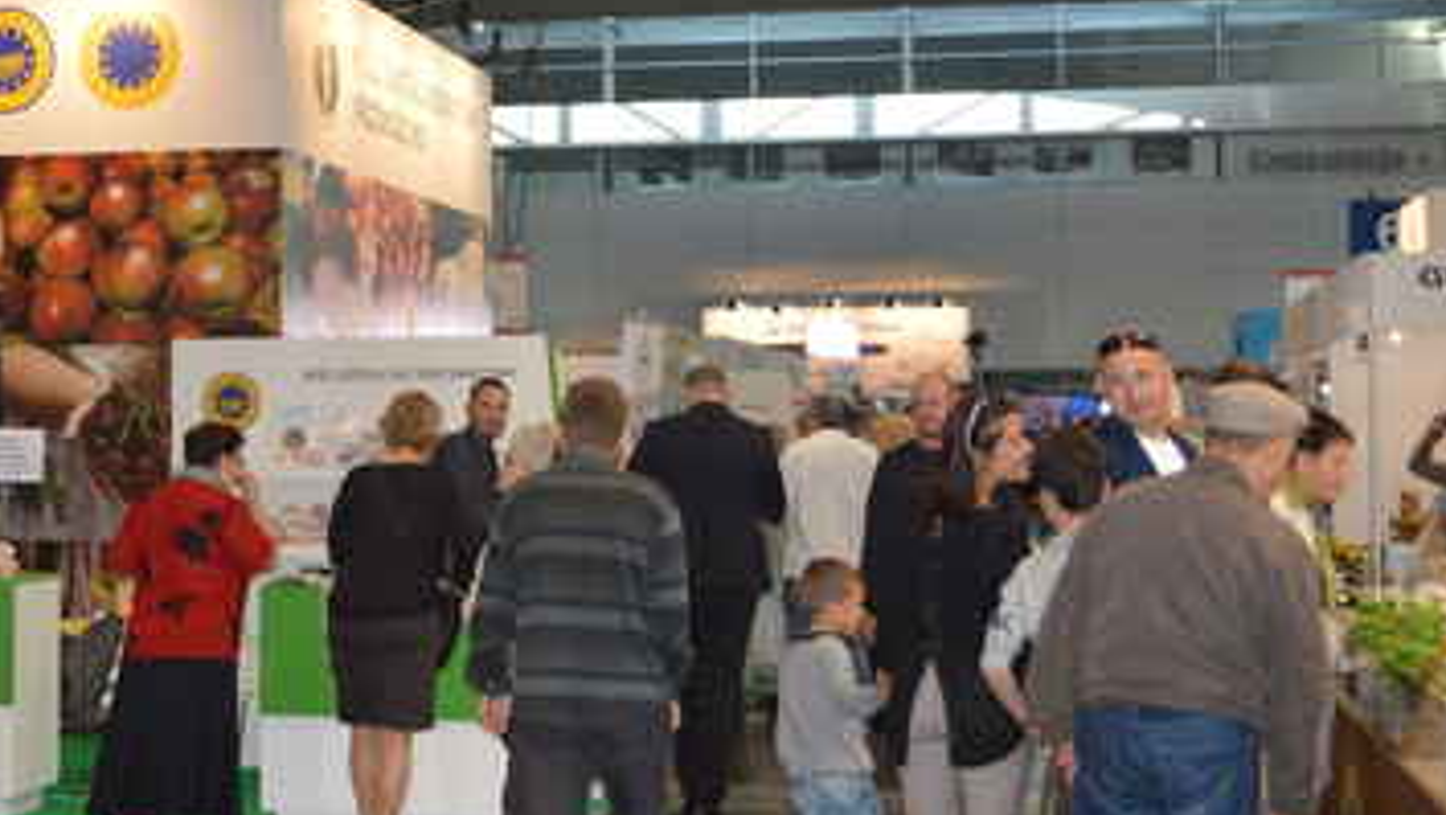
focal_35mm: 70
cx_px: 414
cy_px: 215
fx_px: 2685
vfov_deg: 17.2
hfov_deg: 29.8
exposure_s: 1/125
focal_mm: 26
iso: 400
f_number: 4.2
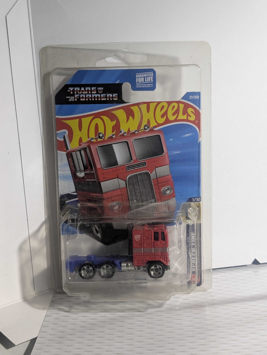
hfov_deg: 29.7
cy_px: 178
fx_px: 503
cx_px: 134
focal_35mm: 49
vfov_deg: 38.9
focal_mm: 6.9
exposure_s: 1/59.8
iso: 202
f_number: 1.68
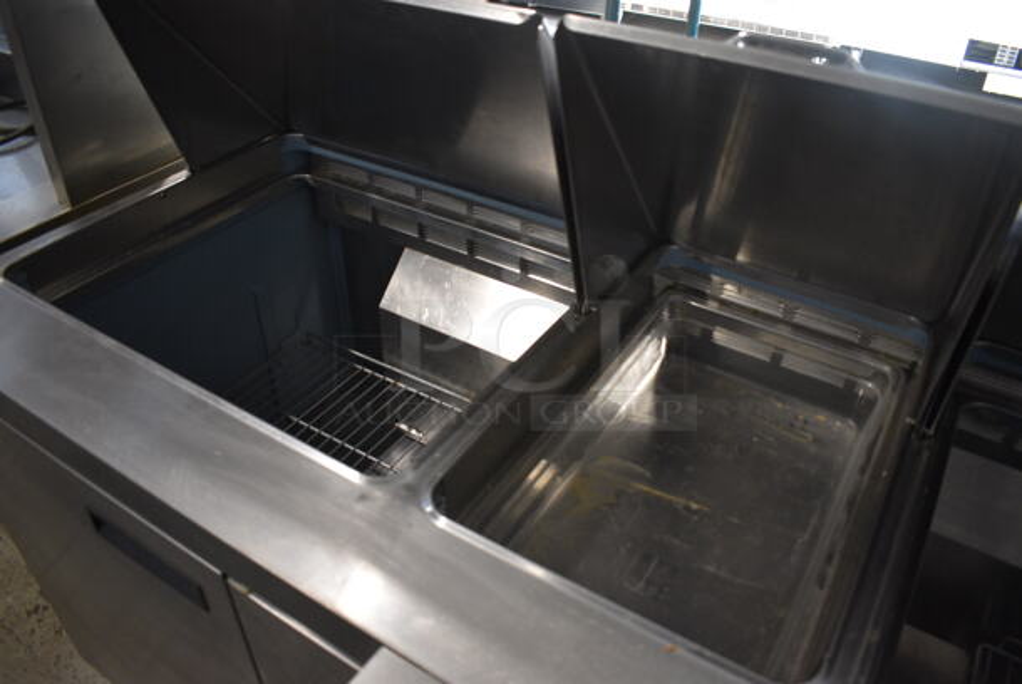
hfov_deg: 67.3
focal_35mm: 27
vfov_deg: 48.0
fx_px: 767
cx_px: 511
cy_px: 342
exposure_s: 1/125
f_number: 3.5
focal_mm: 18
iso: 1100
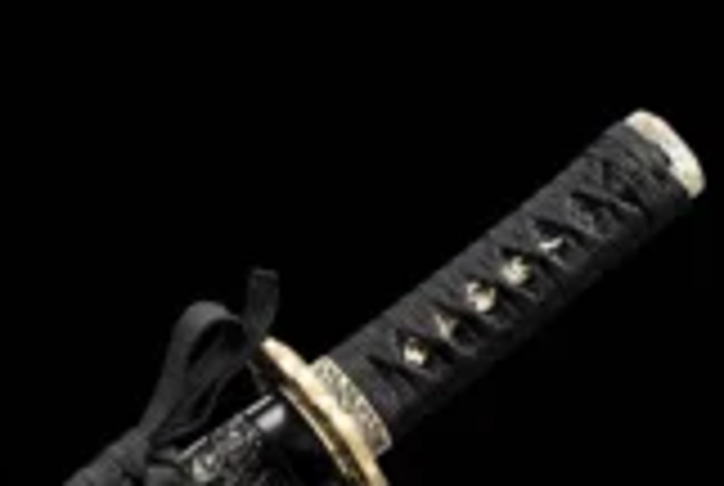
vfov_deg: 8.5
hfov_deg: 12.7
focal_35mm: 160
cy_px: 574
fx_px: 3224
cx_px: 22
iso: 160
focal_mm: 60
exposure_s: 1/125
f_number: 7.1
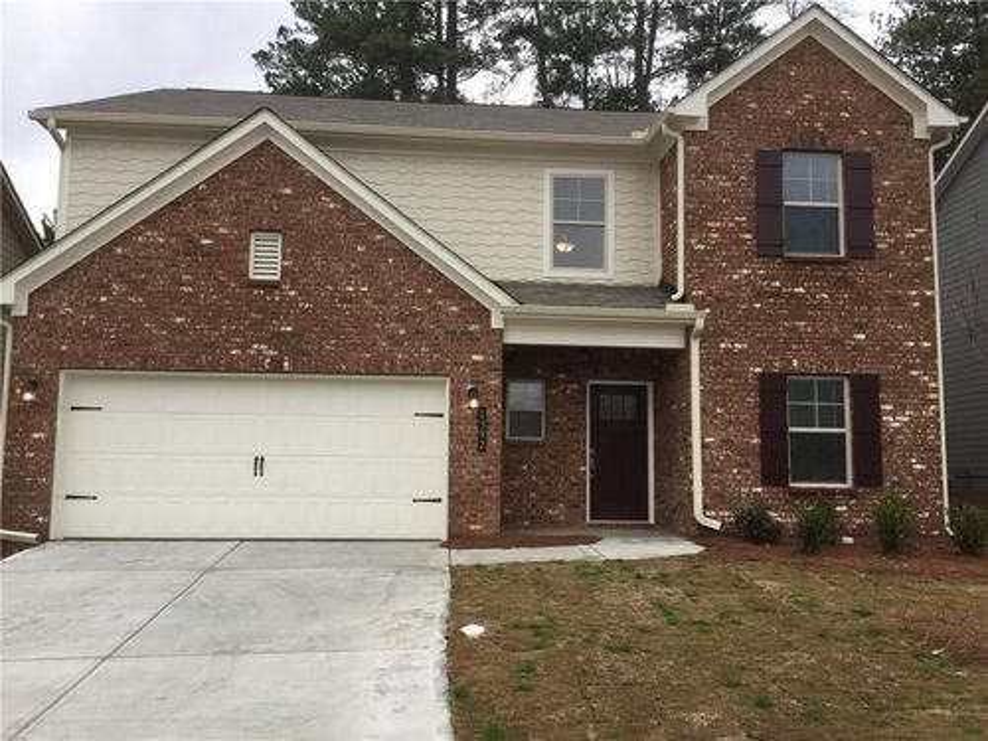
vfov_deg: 45.4
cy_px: 370
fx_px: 885
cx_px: 494
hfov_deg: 58.4
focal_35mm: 31
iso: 25
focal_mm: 3.3
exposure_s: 1/177
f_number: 2.4
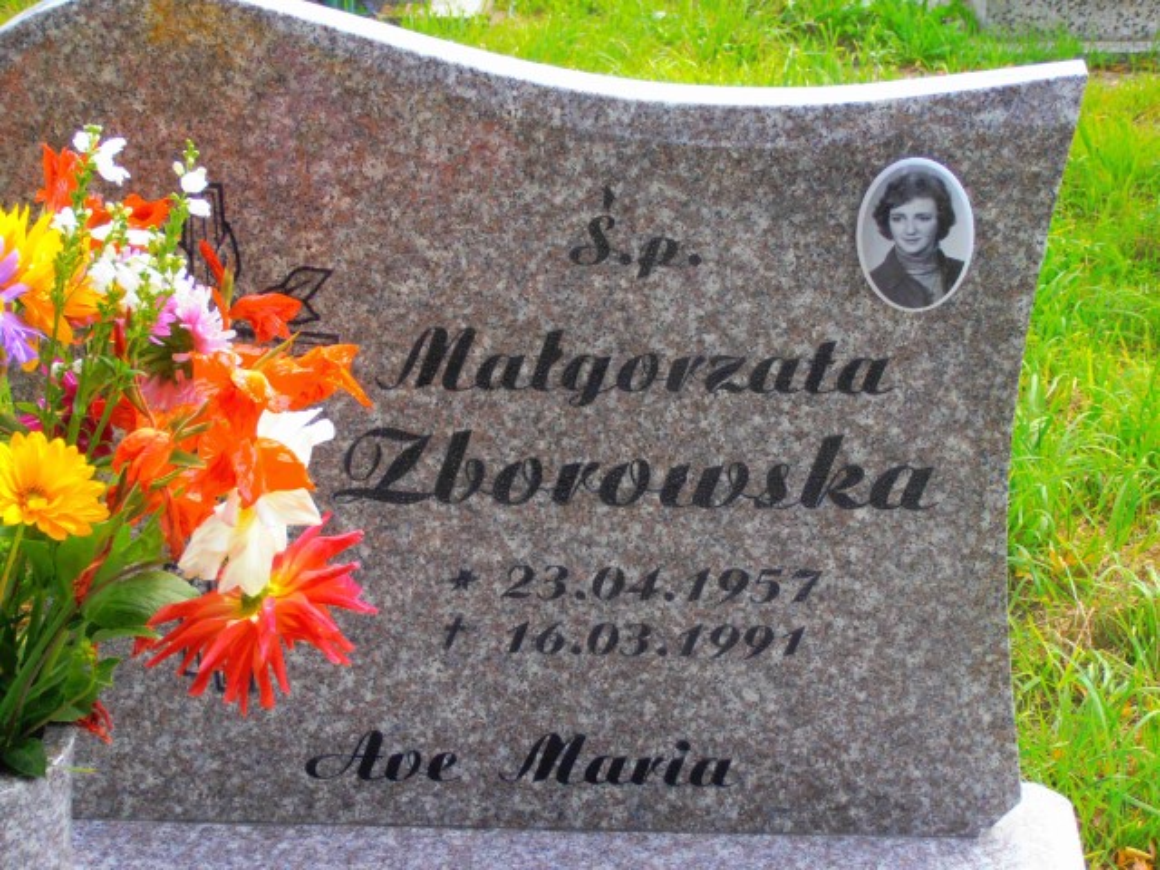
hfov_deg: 22.3
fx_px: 2949
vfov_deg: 16.8
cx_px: 580
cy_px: 435
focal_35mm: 88
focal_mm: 15.51
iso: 80
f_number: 5.1
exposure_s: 1/100
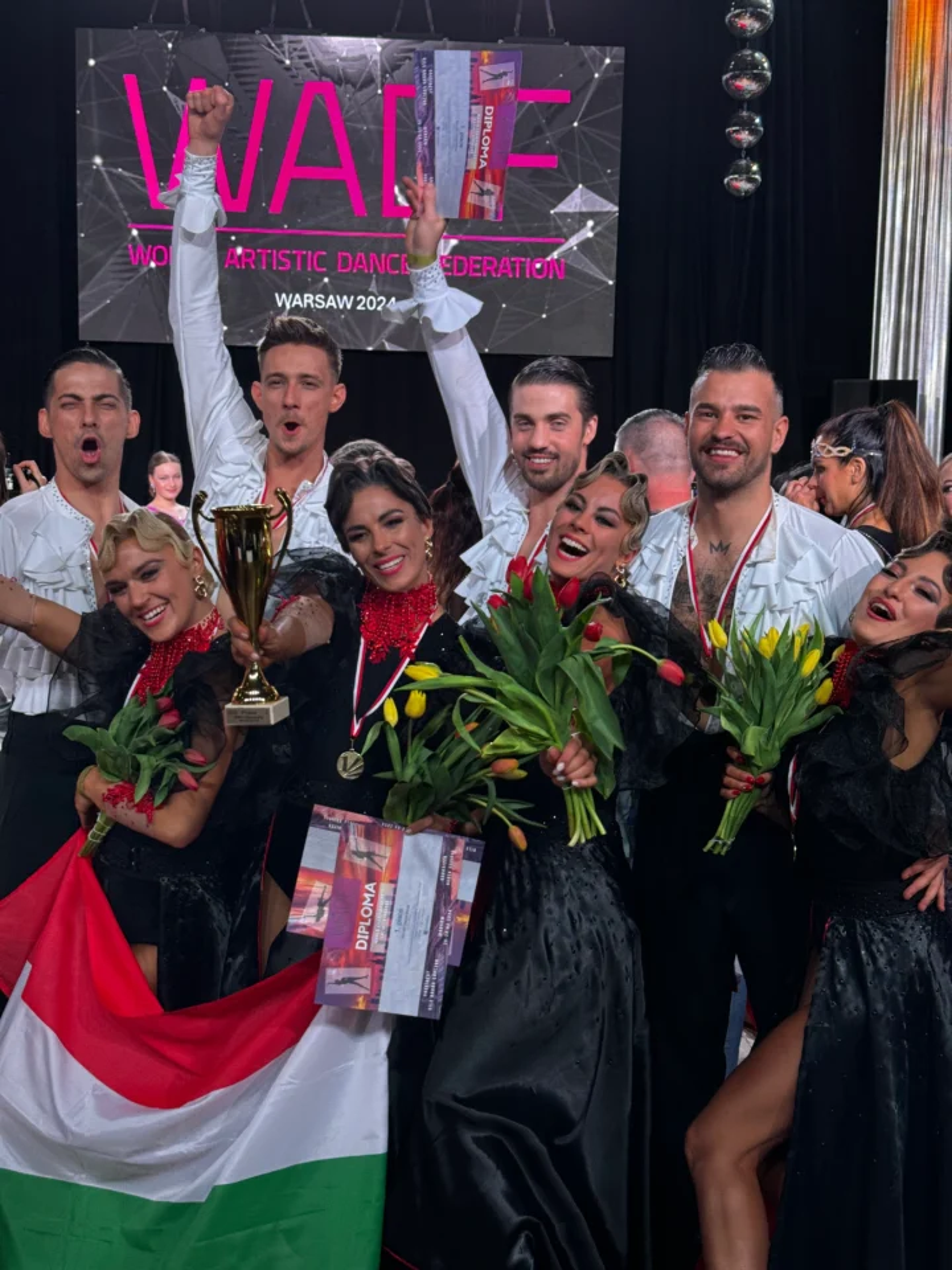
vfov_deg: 39.7
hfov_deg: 30.3
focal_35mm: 48
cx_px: 476
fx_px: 1760
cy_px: 635
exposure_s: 1/59
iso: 80
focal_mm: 6.76
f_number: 1.78
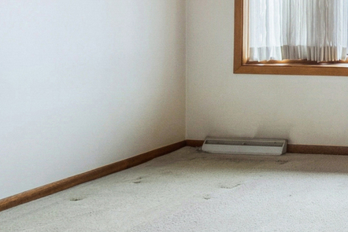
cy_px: 44
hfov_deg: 24.4
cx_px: 568
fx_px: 532
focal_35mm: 55
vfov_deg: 24.2
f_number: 8
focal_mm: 10
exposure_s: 1/200
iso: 400
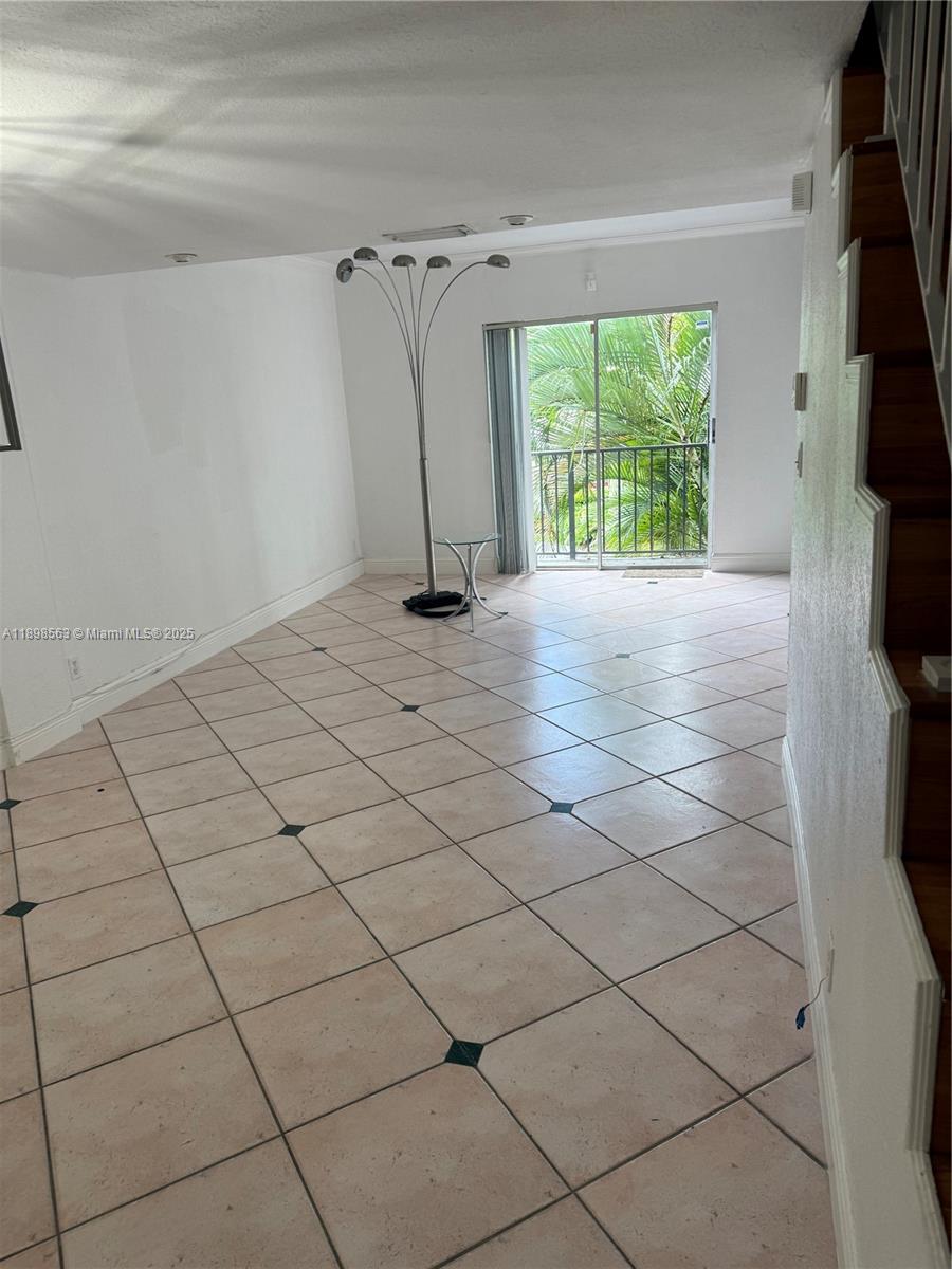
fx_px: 880
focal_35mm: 24
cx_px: 476
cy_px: 634
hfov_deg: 56.8
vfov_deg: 71.6
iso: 100
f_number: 1.78
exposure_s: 1/120
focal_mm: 6.76
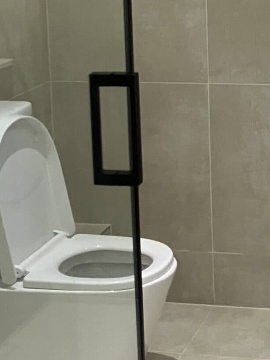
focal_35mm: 88
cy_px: -53
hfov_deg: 15.8
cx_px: 364
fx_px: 915
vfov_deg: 21.0
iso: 160
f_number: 1.8
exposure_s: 1/50
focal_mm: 3.99
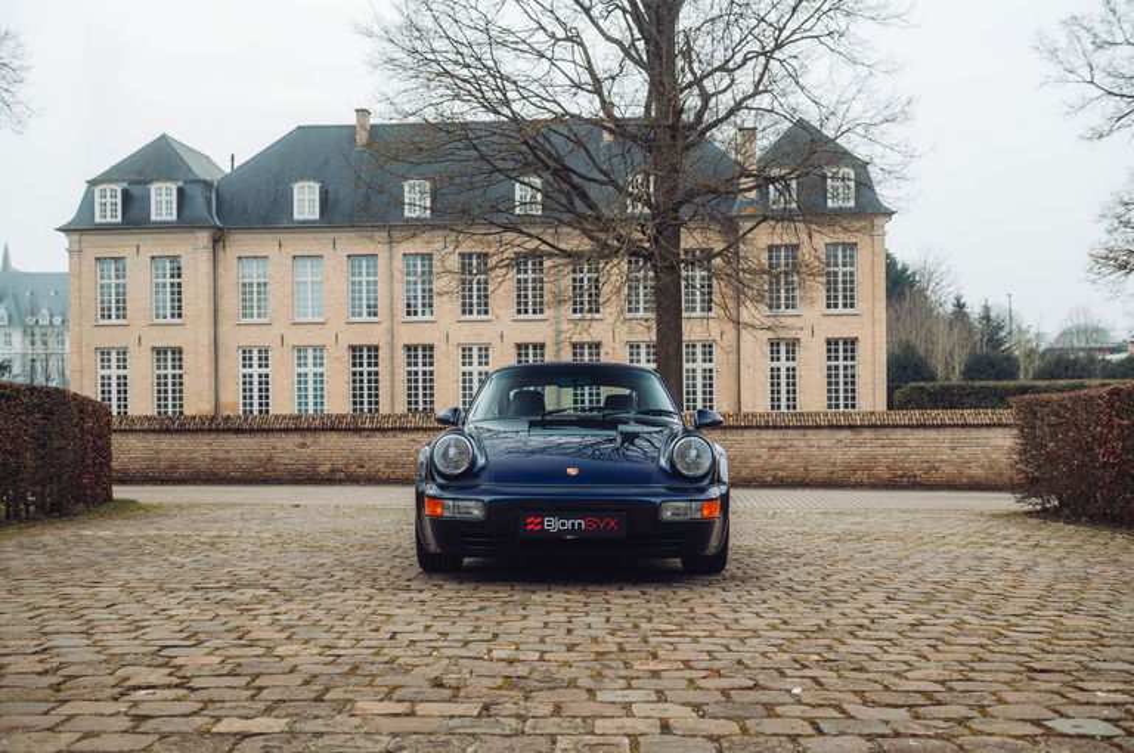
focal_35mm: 38
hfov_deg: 50.7
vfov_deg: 35.0
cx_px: 567
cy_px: 376
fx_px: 1195
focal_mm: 38
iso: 640
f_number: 4.5
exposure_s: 1/100
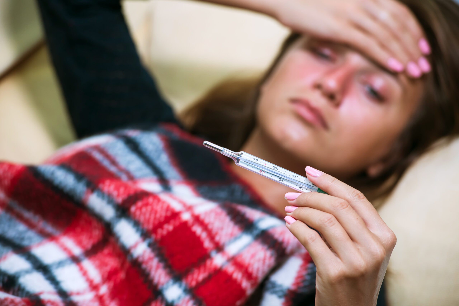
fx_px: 1721
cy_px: 153
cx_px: 230
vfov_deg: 10.2
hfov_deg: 15.2
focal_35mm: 135
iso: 500
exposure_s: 1/160
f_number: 4.5
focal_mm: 135
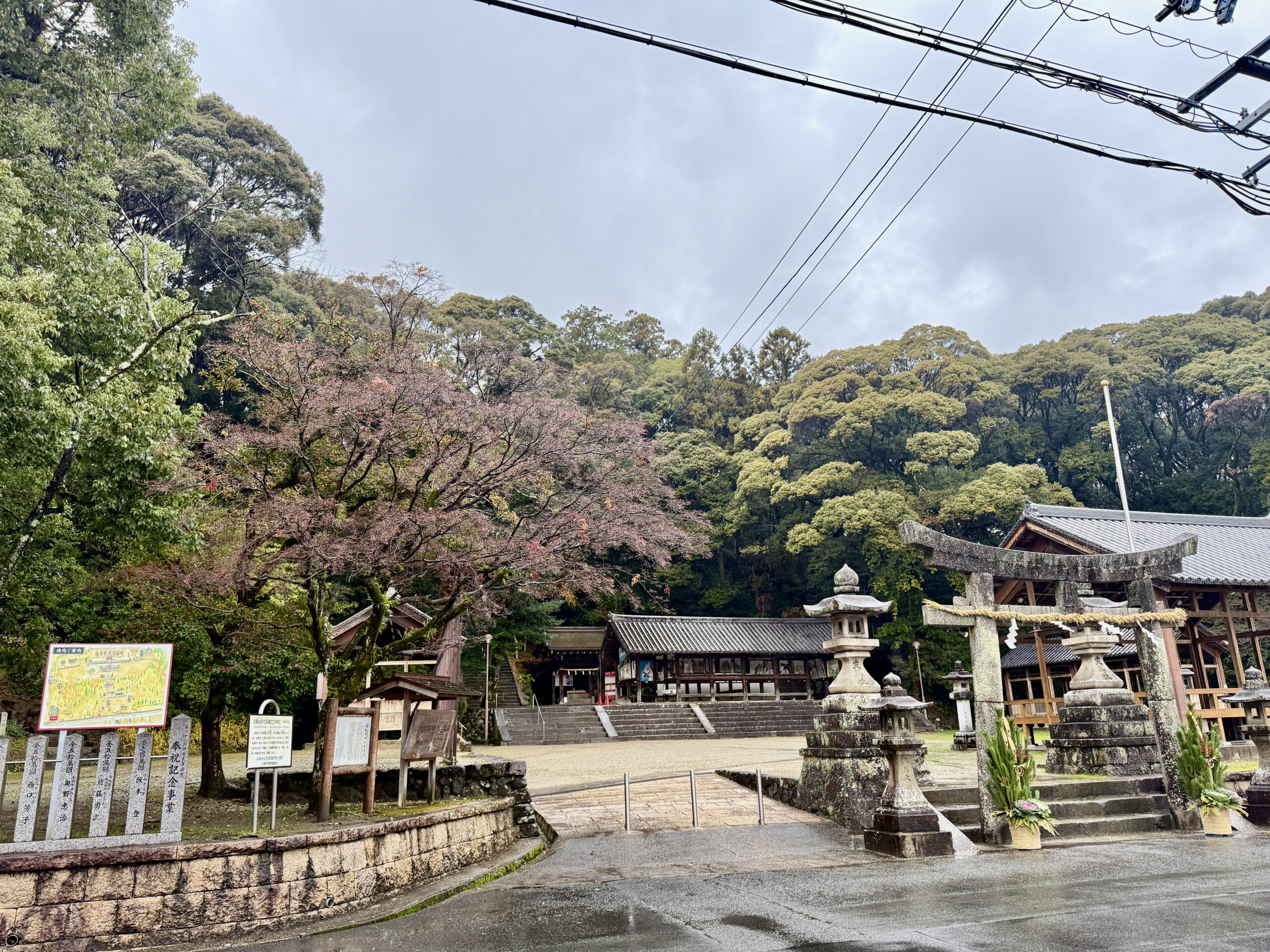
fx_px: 881
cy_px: 476
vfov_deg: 56.8
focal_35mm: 24
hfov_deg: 71.6
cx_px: 635
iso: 200
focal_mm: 6.76
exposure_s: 1/154
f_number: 1.78
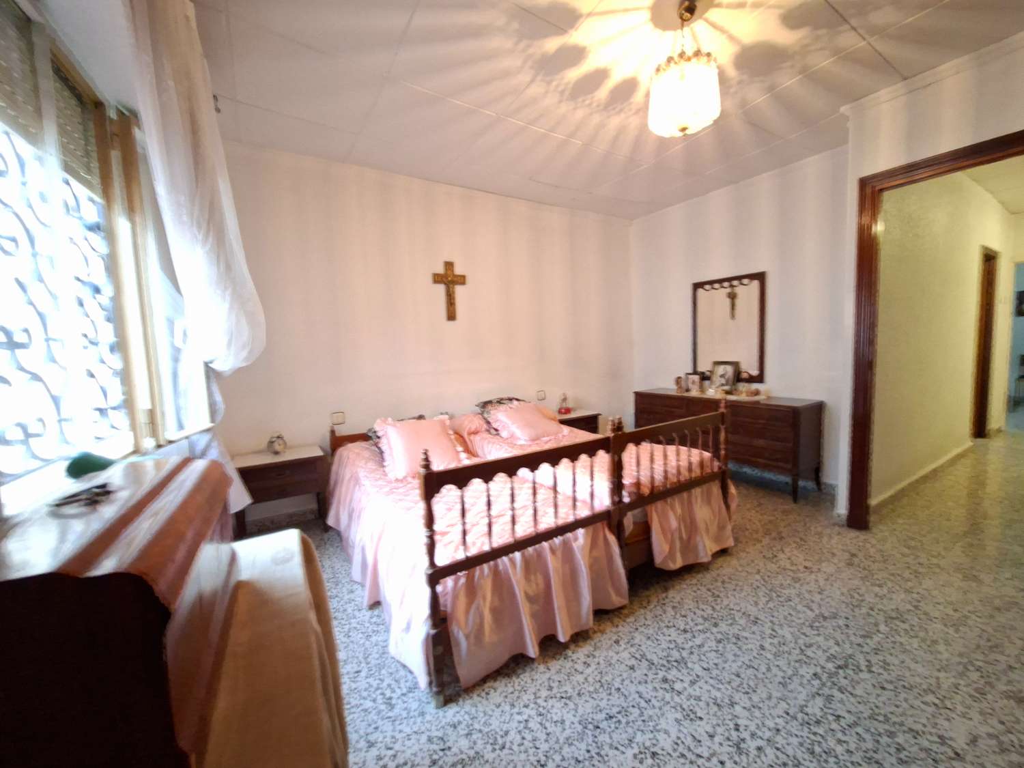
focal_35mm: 13
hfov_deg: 106.2
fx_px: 385
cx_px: 512
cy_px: 384
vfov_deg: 89.9
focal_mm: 1.74
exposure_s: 1/8
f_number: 2.2
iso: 800
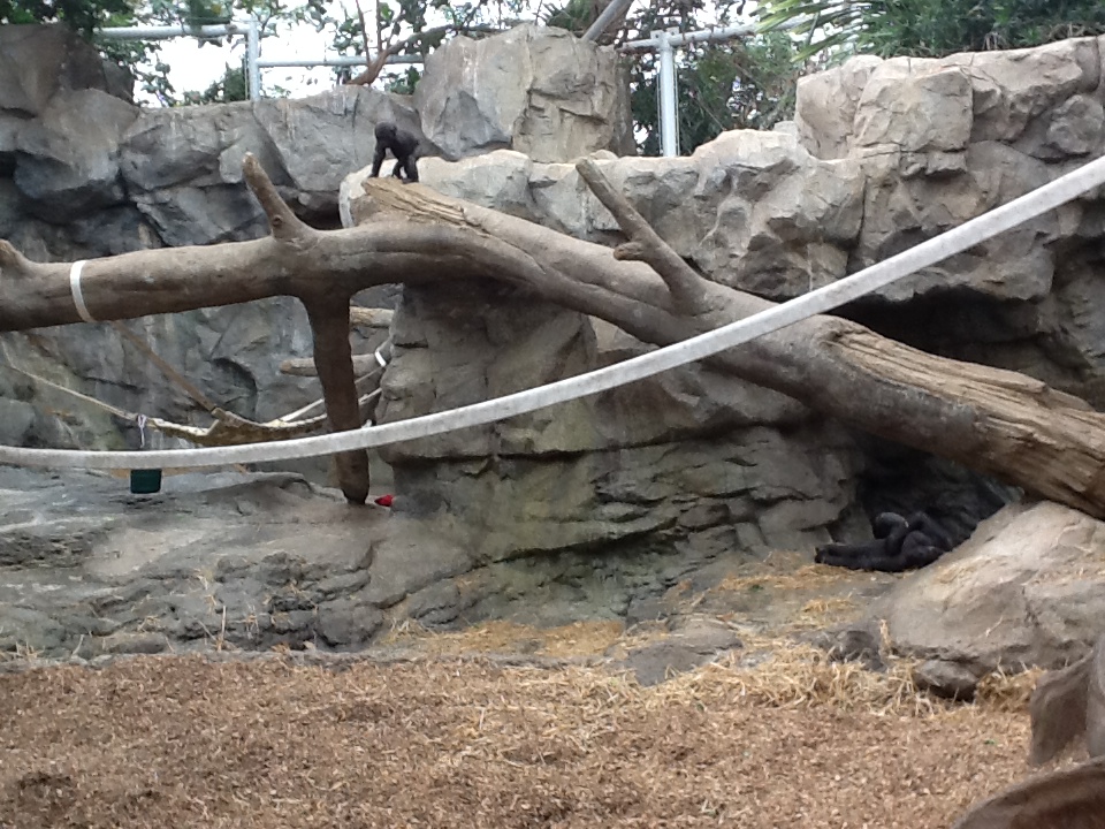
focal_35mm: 32
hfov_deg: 56.8
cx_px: 552
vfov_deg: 44.2
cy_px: 414
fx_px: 1021
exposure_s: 1/60
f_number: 2.4
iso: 80
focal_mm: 2.03
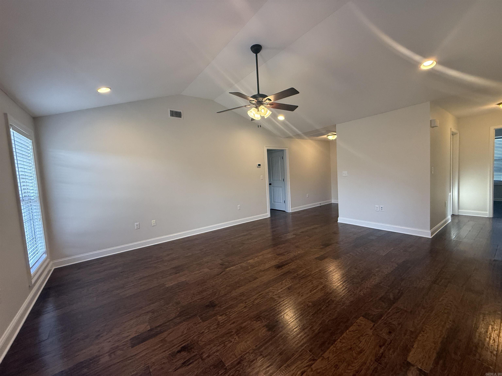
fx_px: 203
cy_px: 188
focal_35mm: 14
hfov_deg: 102.1
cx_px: 251
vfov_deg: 85.7
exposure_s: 1/120
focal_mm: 2.22
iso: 400
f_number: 2.2
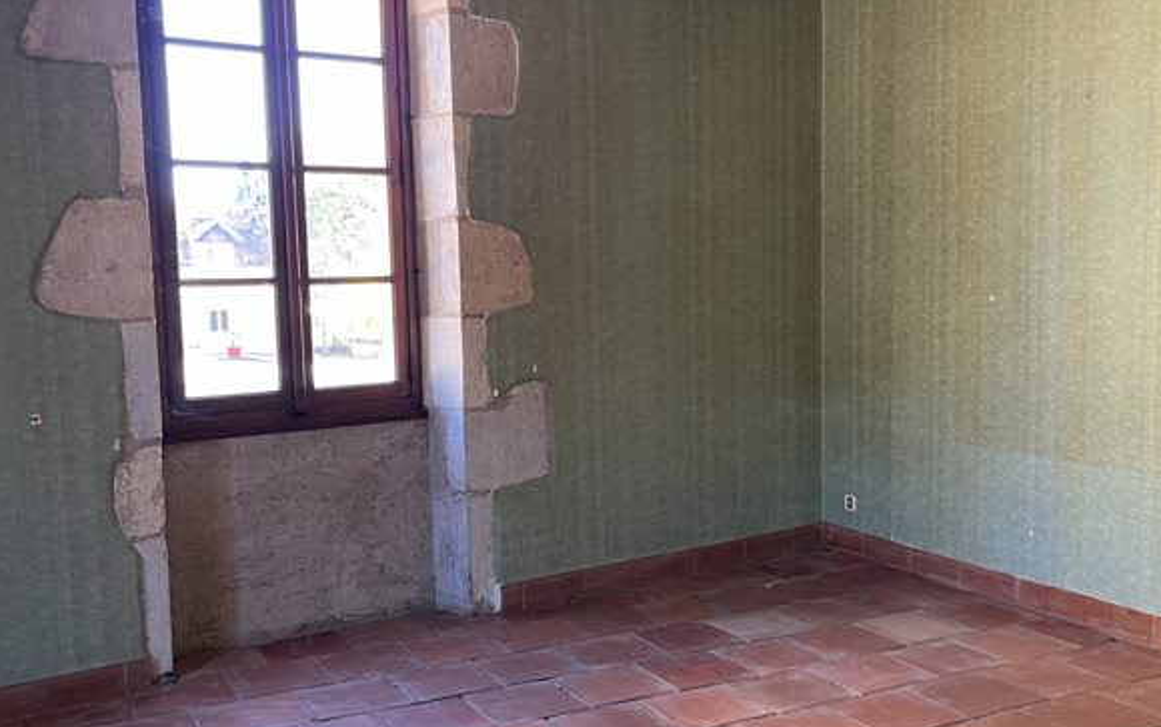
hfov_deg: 51.5
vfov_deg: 33.6
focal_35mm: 38
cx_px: 570
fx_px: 1203
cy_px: 389
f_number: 1.6
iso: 125
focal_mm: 5.1
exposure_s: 1/60
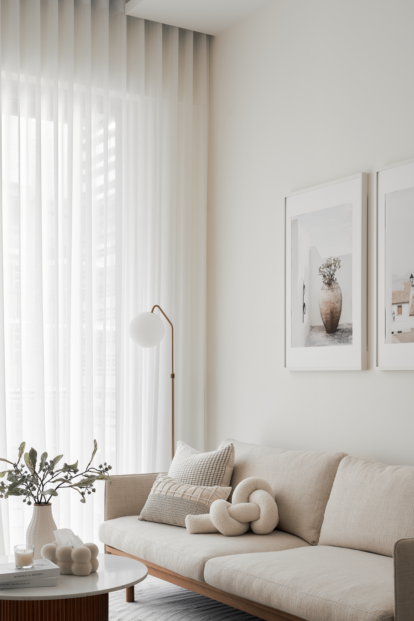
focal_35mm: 50
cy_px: 310
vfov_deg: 39.6
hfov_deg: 27.0
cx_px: 207
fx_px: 862
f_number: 8
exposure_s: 1.6
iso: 100
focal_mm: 50
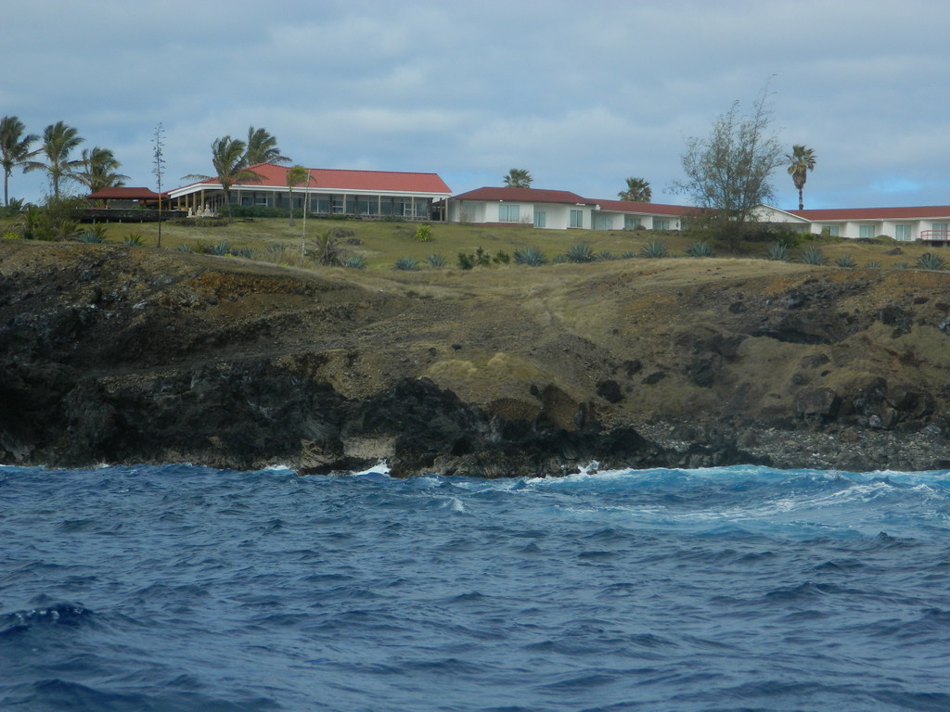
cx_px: 475
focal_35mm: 129
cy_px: 356
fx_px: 3540
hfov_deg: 15.3
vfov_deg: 11.5
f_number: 4.7
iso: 80
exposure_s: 1/800
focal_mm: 23.2
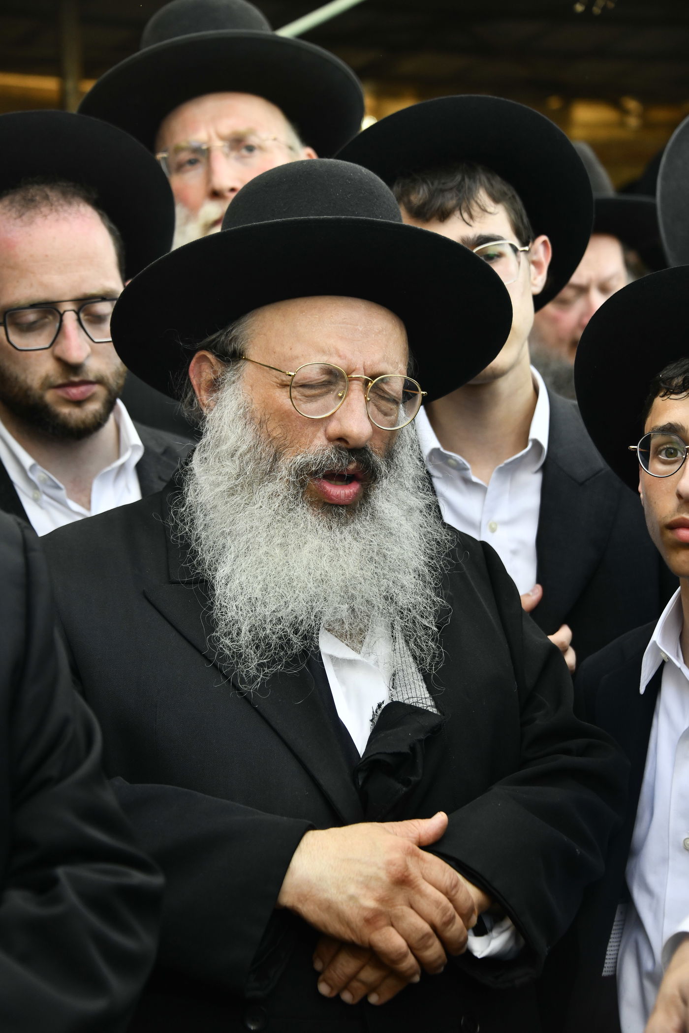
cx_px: 344
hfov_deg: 16.7
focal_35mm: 82
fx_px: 2354
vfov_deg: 24.8
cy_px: 516
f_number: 5.6
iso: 500
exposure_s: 1/400
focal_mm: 82
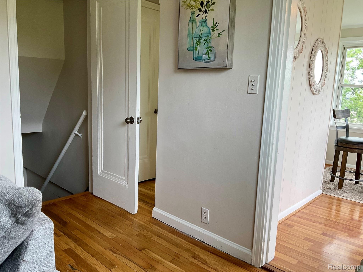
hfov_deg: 61.7
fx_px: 304
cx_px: 182
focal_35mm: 29
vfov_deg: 48.2
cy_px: 136
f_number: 1.8
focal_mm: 3
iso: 32
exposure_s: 1/120
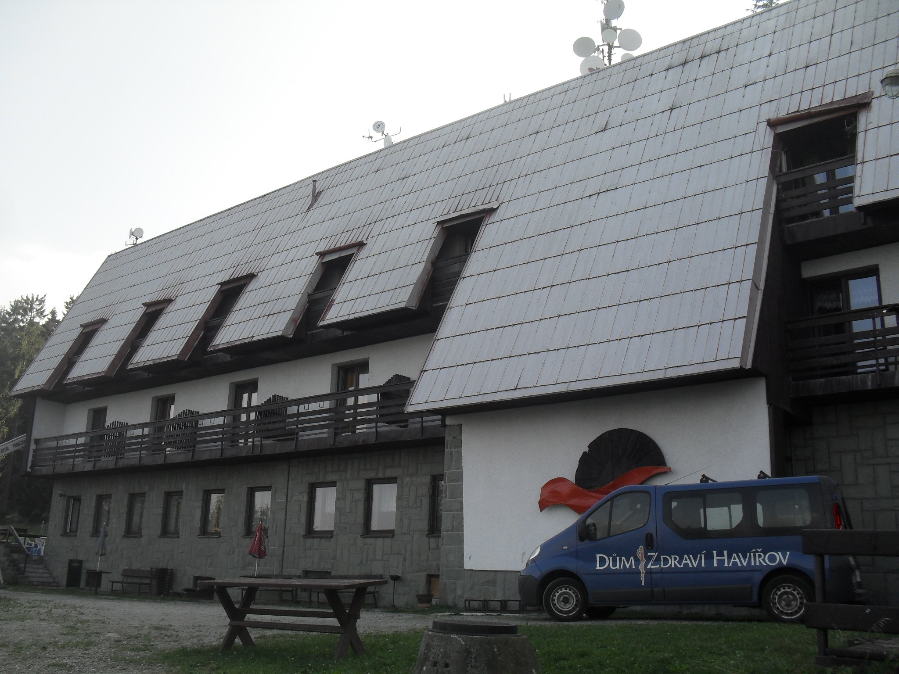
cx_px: 450
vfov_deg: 40.7
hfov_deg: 52.6
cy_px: 337
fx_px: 909
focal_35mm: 35
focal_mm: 6.3
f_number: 3.2
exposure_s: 1/500
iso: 100
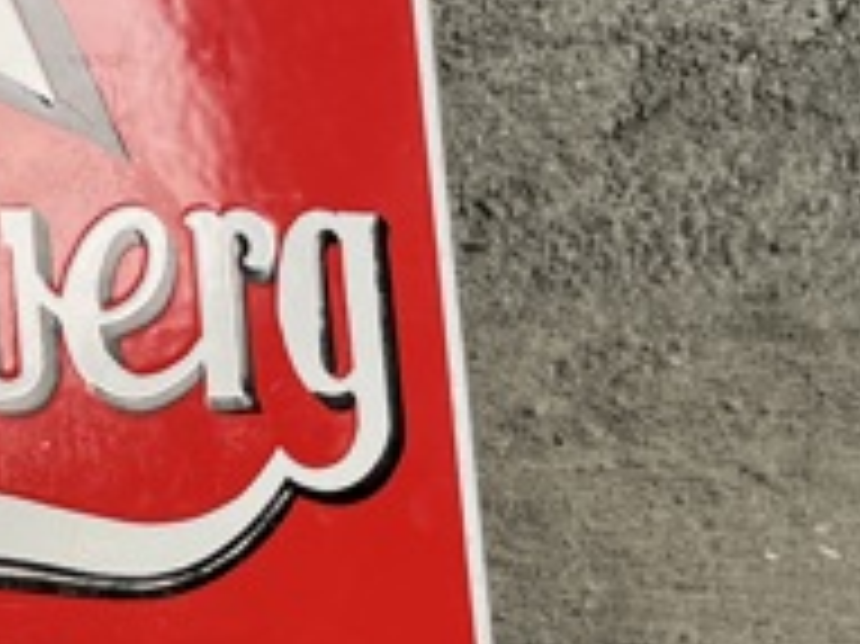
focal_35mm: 109
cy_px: 536
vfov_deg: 13.5
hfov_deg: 17.0
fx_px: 2706
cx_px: -275
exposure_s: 1/121
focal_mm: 5.1
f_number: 1.6
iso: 80
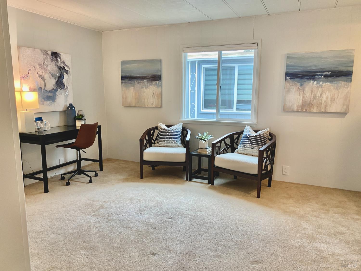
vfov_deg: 53.1
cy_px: 136
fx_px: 271
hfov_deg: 67.3
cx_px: 180
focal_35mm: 26
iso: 80
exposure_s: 1/60
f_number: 1.8
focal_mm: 4.25
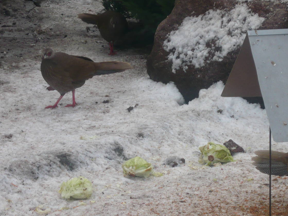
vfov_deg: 10.4
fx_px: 1190
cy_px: 114
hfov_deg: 13.8
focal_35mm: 143
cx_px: 161
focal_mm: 16.5
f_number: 5.1
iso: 160
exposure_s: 1/125
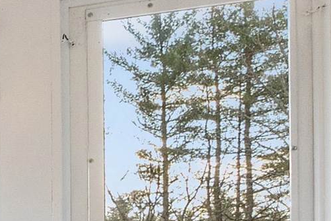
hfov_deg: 14.5
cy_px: 314
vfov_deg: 14.1
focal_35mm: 92
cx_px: -464
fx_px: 846
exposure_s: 1/50
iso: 500
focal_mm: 10
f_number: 8
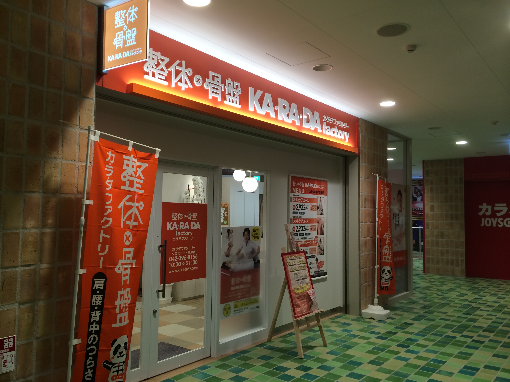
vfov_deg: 46.8
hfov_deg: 60.0
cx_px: 255
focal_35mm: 30
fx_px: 442
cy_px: 191
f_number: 2.2
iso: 40
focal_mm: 4.12
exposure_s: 1/40
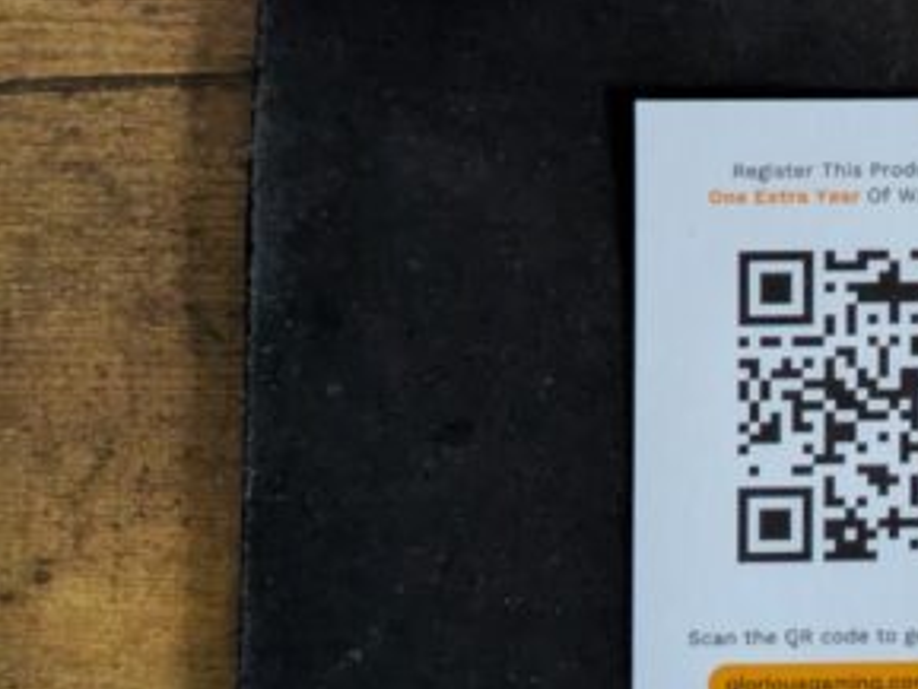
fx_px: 4802
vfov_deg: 8.1
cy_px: -217
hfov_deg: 10.3
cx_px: 1623
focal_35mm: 181
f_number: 1.89
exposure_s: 1/25
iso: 467
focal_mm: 5.43
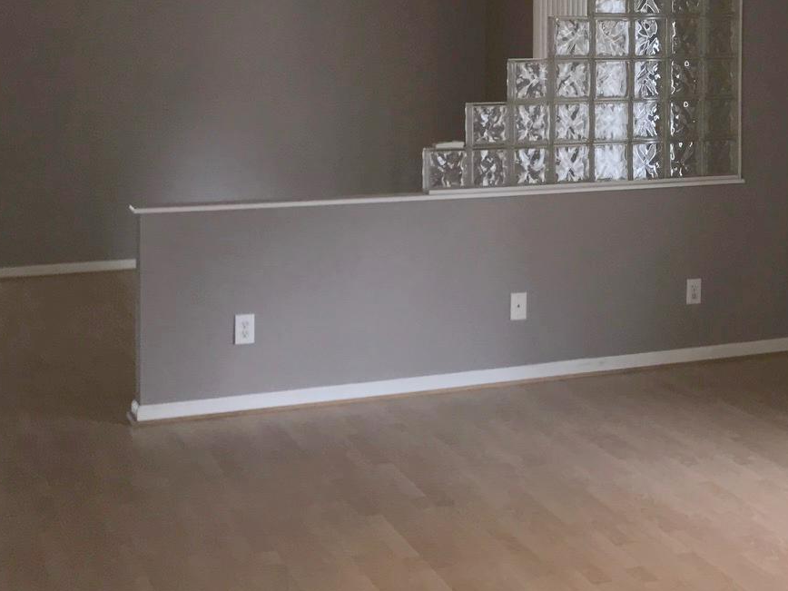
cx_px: 655
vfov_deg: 22.3
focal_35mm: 65
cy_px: 119
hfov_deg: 29.0
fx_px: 1480
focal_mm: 3.99
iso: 32
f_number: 1.8
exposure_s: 1/30
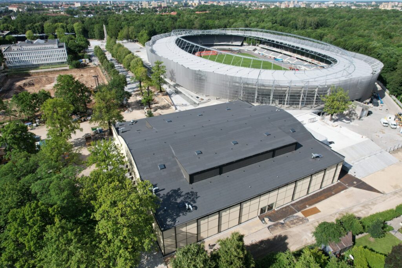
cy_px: 134
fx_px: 246
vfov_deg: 57.2
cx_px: 201
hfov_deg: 78.6
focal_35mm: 22
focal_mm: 8.38
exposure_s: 1/2500
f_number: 2.8
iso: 150
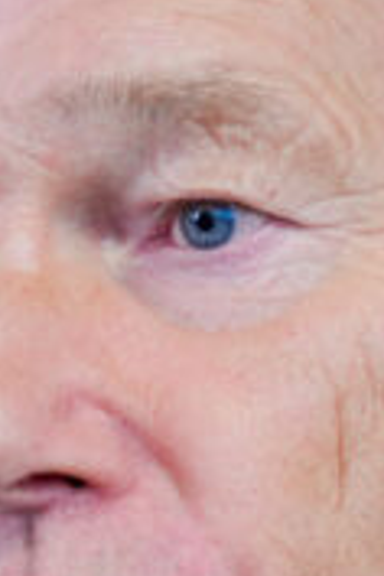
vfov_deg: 7.2
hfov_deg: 4.8
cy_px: 306
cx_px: -368
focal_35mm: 285
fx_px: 4560
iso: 1600
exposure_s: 1/250
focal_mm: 70
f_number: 2.8
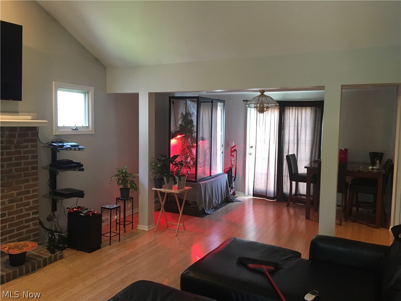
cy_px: 150
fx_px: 336
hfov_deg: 61.7
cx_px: 200
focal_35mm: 29
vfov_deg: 48.2
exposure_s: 1/24
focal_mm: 4.15
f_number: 2.2
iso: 200
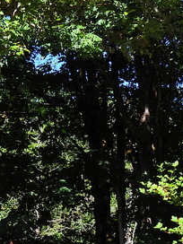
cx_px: -1
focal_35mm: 113
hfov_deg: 12.9
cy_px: 176
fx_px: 797
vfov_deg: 17.3
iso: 100
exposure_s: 1/1000
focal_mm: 4.3
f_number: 2.8
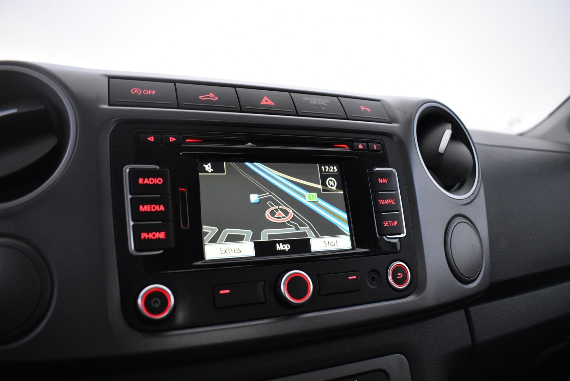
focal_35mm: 27
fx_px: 428
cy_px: 190
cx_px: 285
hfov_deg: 67.3
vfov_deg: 48.0
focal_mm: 18
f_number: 3.5
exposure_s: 1/30
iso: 2500
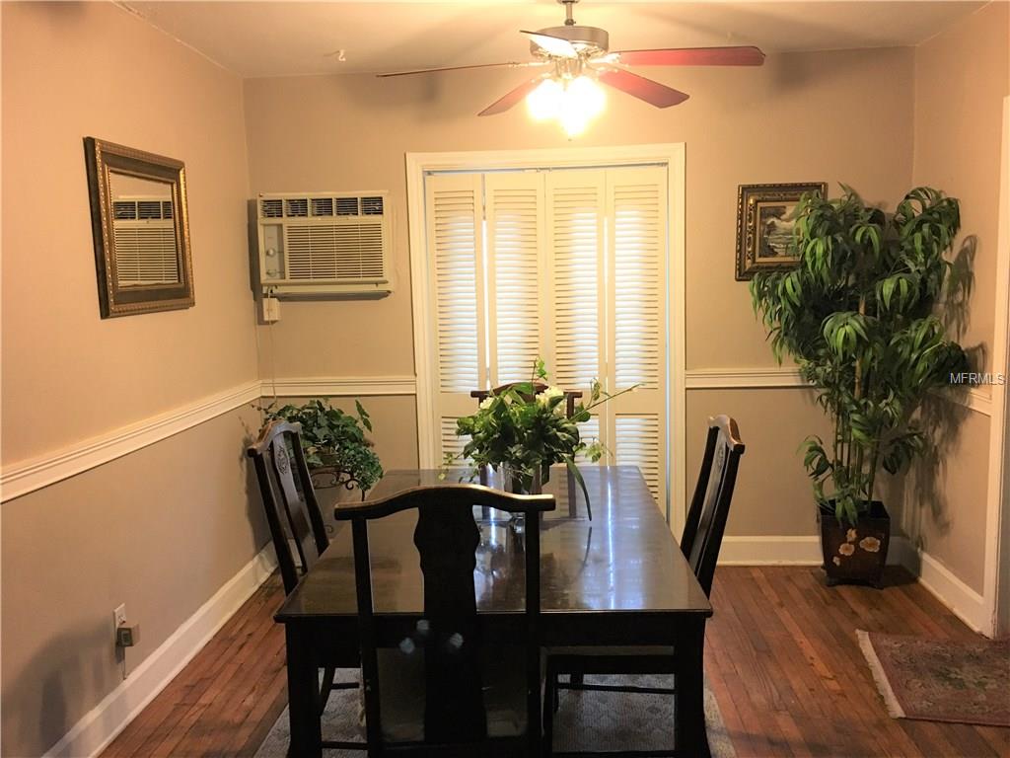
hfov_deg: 61.7
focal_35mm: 29
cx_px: 505
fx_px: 846
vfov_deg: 48.2
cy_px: 379
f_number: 2.2
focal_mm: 4.15
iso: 160
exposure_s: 1/30
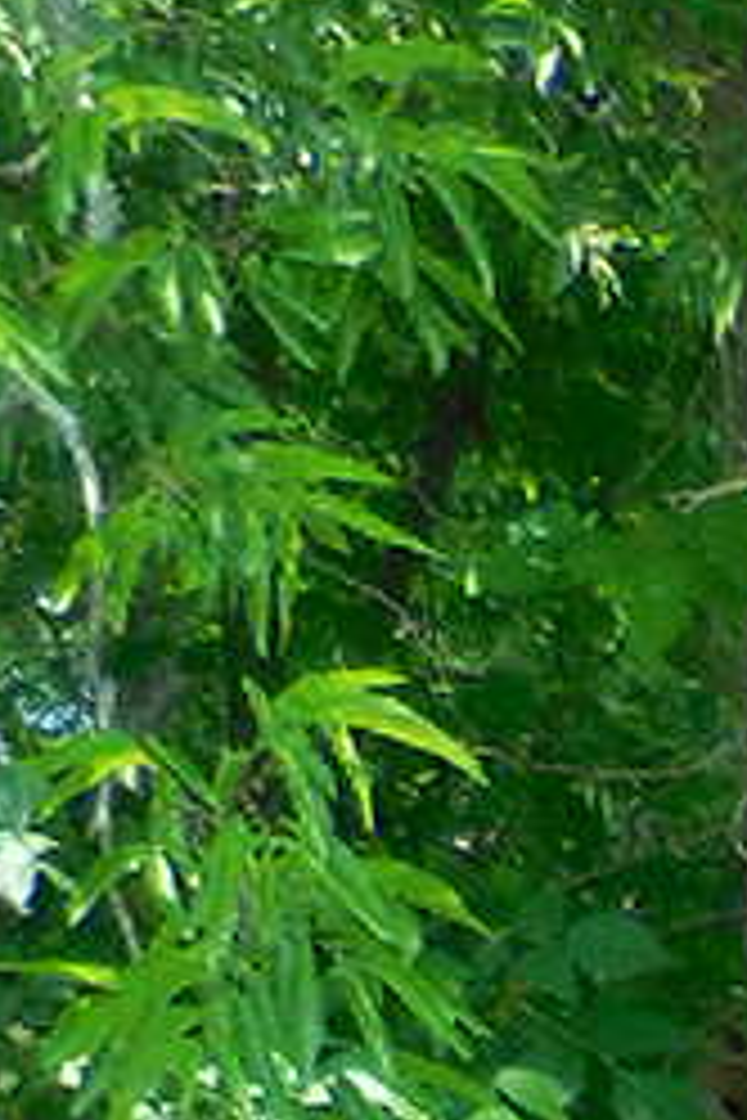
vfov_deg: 10.9
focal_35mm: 167
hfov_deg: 7.2
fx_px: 5197
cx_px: 2326
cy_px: 2456
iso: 125
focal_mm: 4.5
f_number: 3.3
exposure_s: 1/250
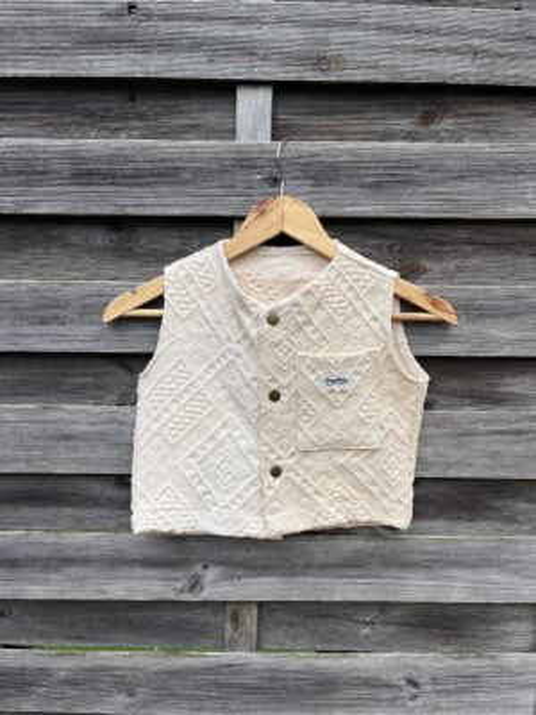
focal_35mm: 26
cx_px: 268
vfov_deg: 67.3
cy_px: 358
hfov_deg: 53.1
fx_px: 537
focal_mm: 5.1
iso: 50
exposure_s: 1/951
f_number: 1.6
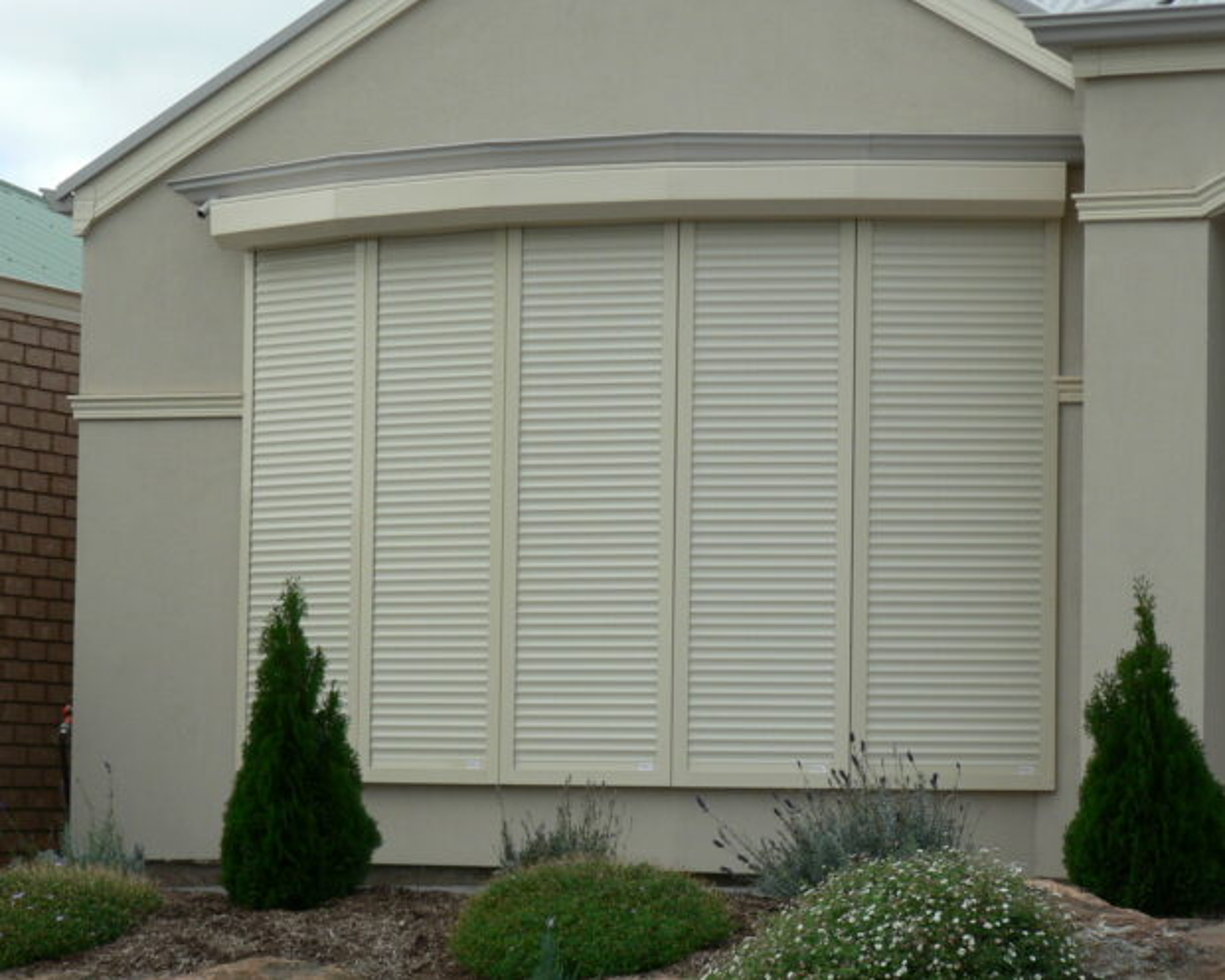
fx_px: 4532
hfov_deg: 15.4
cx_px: 612
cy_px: 490
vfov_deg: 12.3
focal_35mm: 125
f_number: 3.2
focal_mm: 19.9
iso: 100
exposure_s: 1/640
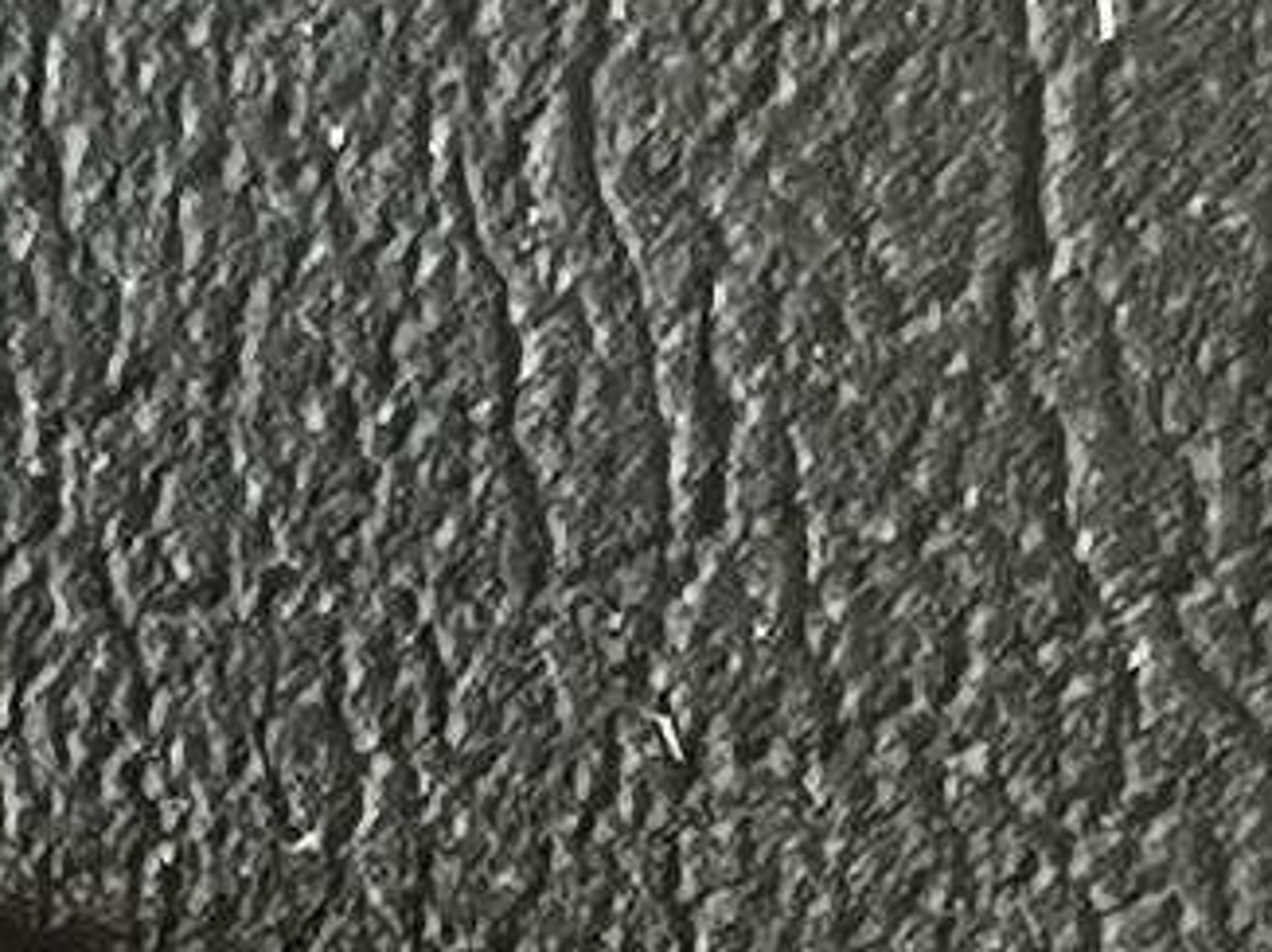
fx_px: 12154
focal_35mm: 331
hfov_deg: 5.9
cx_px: -878
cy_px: 1814
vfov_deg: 4.4
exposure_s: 1/120
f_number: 1.8
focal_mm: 4.75
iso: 64
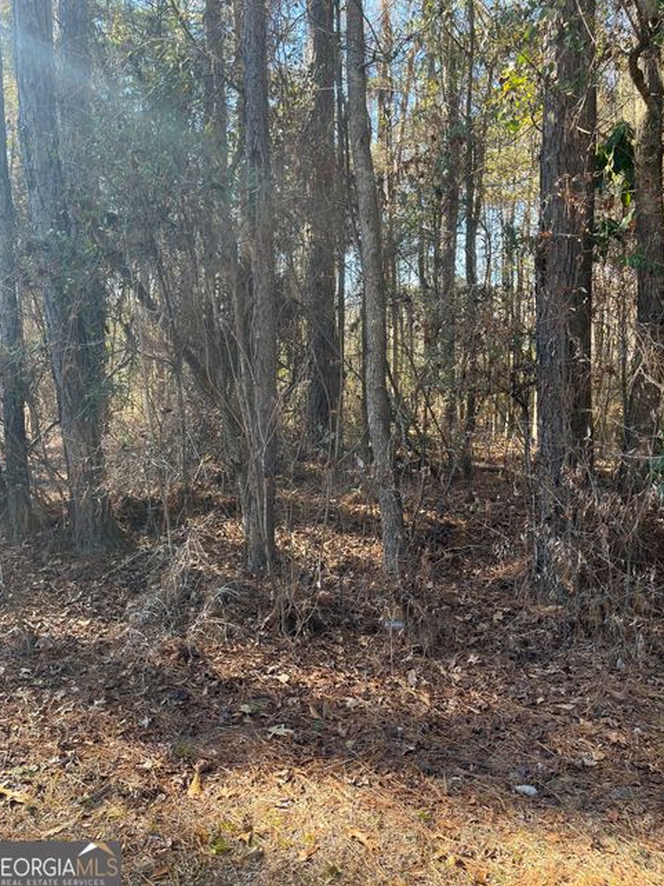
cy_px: 427
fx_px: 691
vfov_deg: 65.3
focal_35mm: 27
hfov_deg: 51.3
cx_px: 329
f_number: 1.6
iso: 32
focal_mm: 5.1
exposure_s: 1/145
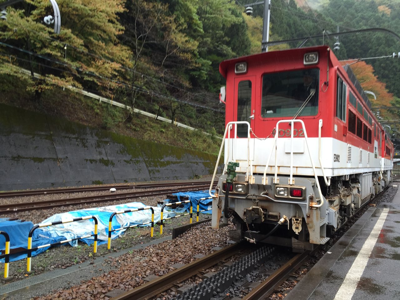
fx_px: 335
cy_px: 150
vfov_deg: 48.2
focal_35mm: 29
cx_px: 200
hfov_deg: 61.7
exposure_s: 1/60
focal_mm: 4.15
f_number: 2.2
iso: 40
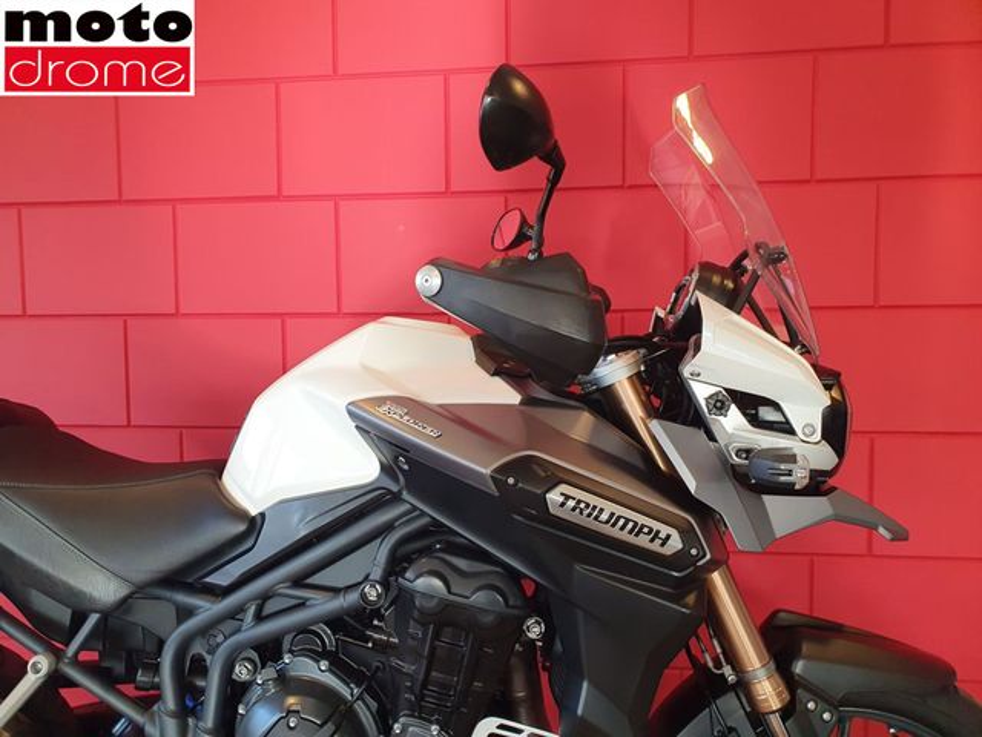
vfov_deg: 53.1
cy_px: 368
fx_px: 738
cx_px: 491
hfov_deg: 67.3
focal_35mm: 26
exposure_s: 1/100
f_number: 2.4
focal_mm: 4.32
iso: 100
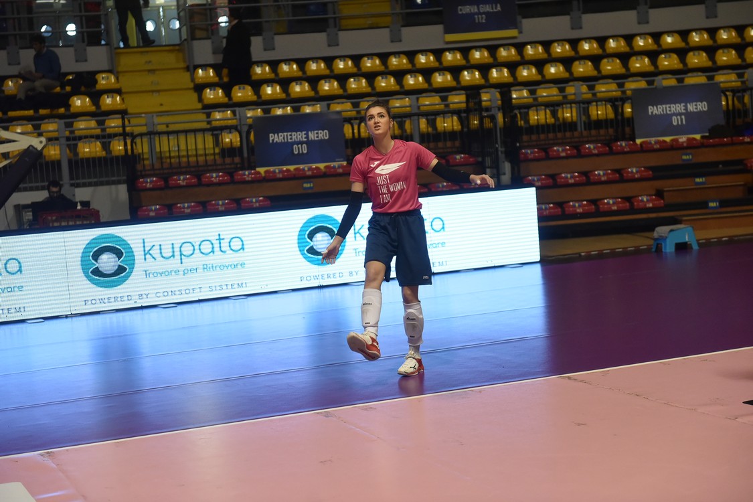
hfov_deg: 28.8
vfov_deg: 19.5
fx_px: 1464
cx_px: 376
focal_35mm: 70
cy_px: 251
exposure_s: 1/500
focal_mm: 70
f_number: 2.8
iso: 3200
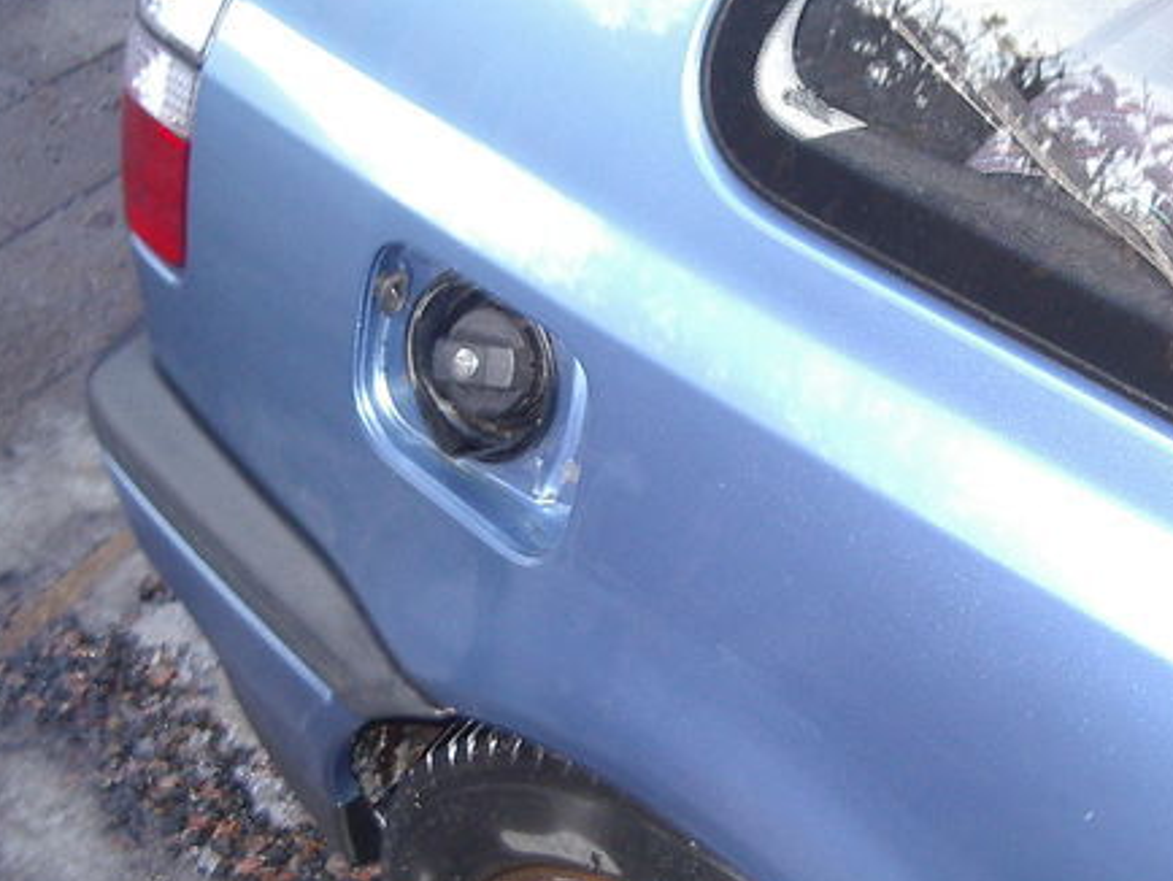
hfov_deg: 34.2
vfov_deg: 26.1
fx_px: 1899
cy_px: 440
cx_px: 716
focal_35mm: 56
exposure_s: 1/60
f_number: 2.6
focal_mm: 5.8
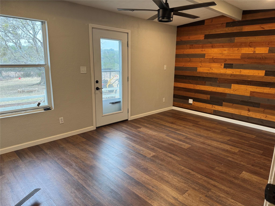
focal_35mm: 24
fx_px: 191
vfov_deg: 56.8
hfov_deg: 71.6
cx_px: 138
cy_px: 103
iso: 160
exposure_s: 1/60
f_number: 1.78
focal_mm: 6.76
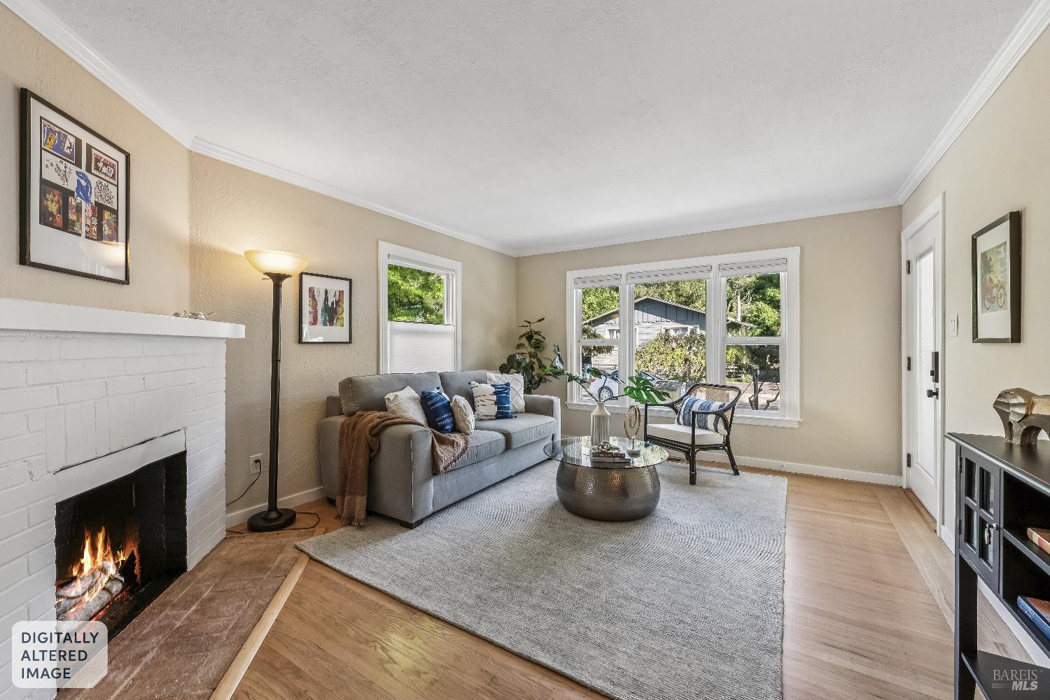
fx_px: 408
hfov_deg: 104.3
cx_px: 525
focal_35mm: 14
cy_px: 350
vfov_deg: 81.2
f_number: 8
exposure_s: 1/20
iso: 200
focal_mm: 14
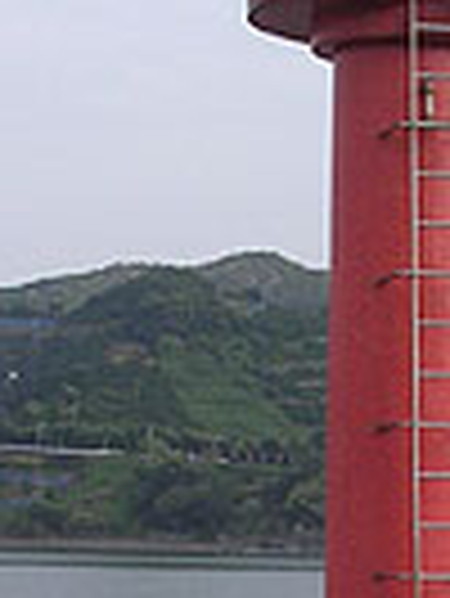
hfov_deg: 10.7
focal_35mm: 137
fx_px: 2371
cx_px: 482
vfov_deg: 14.2
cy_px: 607
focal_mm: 5.8
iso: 100
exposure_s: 1/193
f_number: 5.6
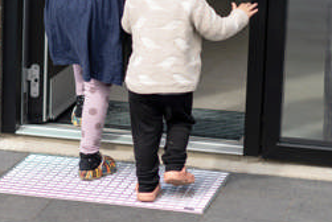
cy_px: 102
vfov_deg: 8.1
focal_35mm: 169
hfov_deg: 12.1
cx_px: 102
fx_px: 1560
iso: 64
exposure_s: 1/1000
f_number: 2
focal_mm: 85
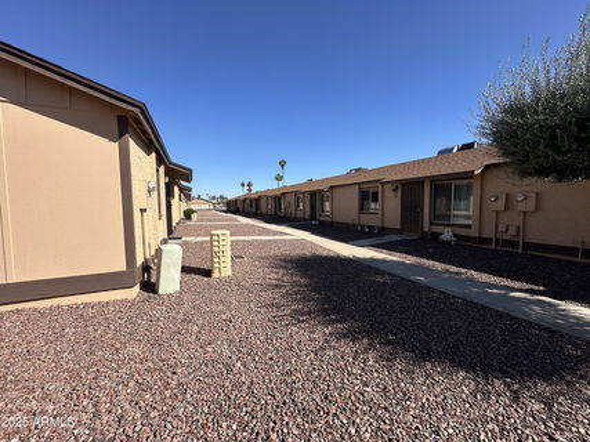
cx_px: 295
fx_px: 239
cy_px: 221
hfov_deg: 102.1
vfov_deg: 85.6
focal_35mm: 14
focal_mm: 2.22
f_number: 2.2
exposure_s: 1/2092
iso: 50
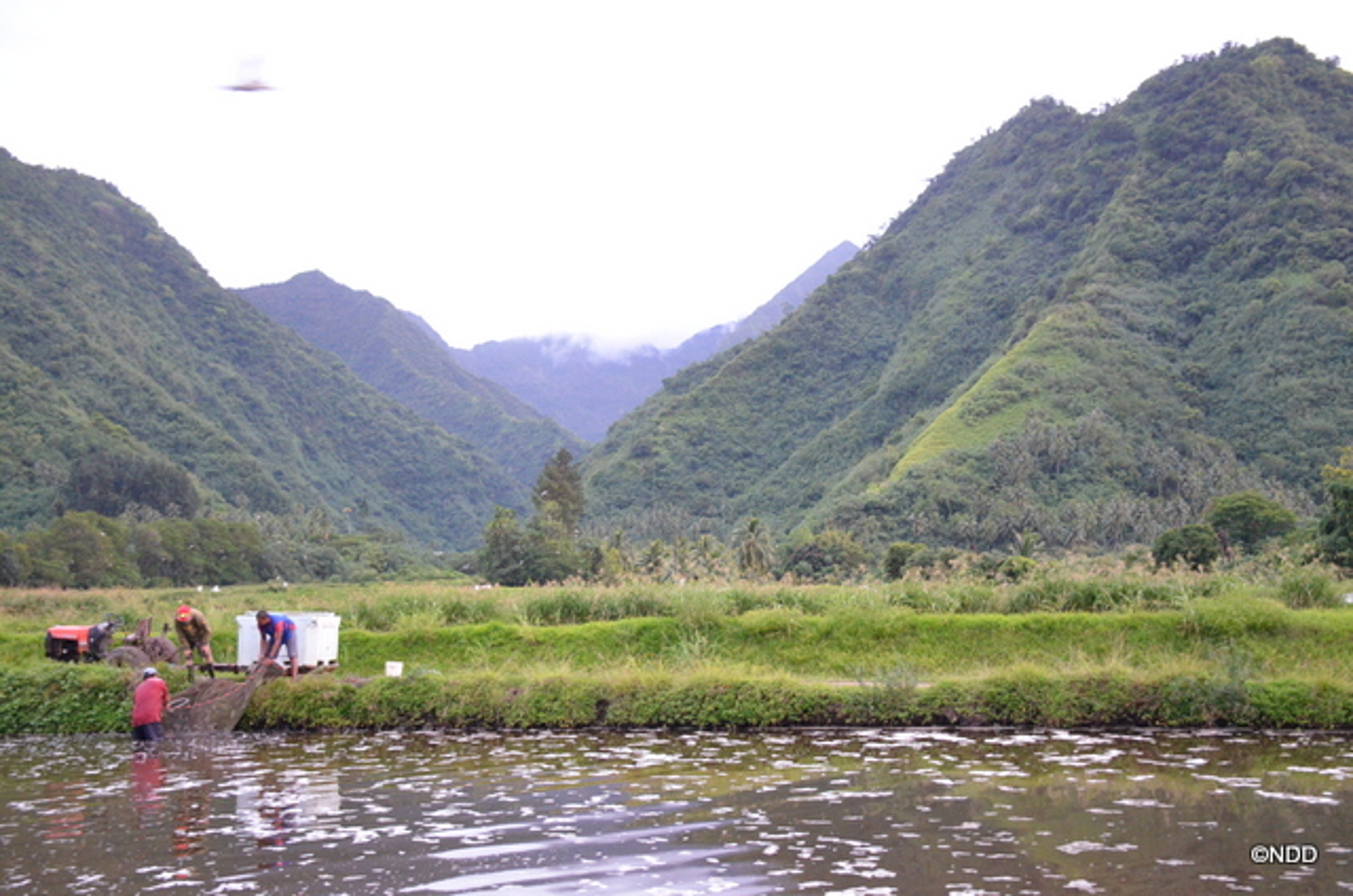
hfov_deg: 53.2
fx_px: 1350
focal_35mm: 36
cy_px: 448
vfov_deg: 36.7
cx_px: 676
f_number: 5
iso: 4000
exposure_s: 1/50
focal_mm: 24
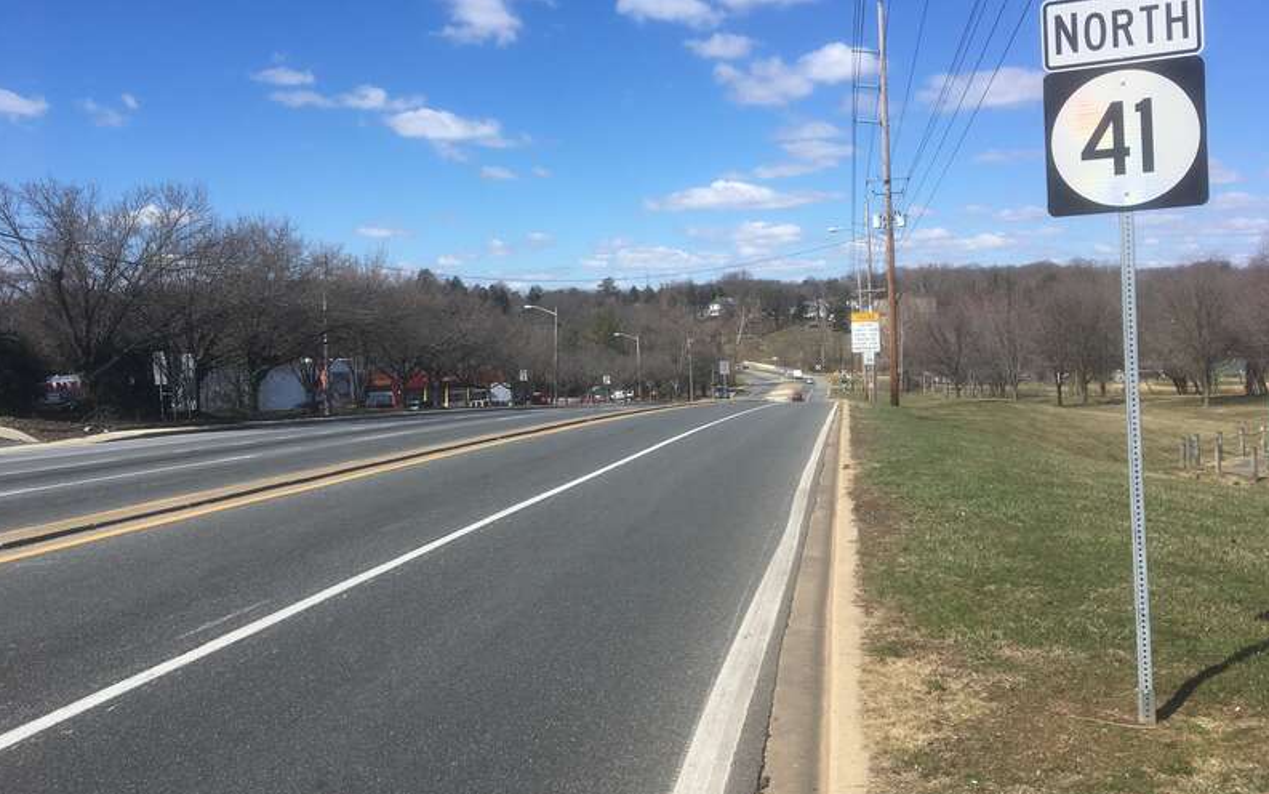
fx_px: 1072
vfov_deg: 40.6
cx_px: 634
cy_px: 351
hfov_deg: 61.2
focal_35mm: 31
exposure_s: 1/1789
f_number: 2.2
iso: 25
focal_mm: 4.15
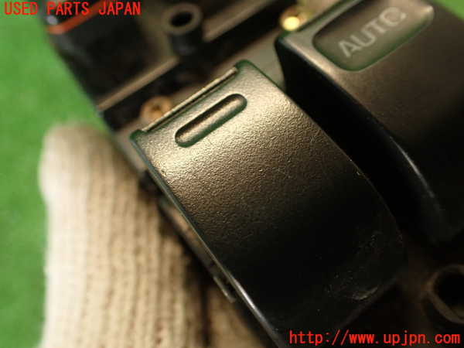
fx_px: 429
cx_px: 232
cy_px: 174
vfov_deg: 44.2
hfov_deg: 56.8
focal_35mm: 32
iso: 200
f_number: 2.4
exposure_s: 1/30
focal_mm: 5.79
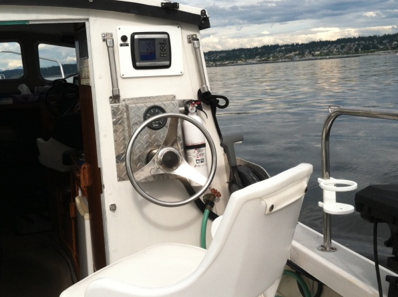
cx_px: 186
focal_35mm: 47
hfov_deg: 40.5
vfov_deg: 30.7
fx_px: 540
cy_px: 125
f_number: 2.8
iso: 80
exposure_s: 1/1364
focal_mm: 3.85
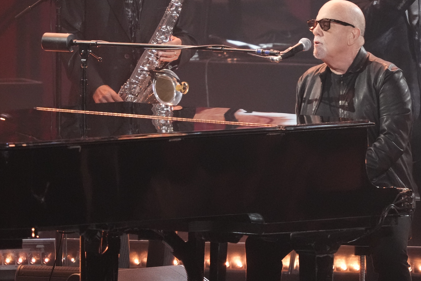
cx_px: 308
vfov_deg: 1.0
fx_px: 16092
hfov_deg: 1.5
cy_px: 90
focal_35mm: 1376
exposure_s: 1/400
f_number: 4
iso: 6400
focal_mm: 560
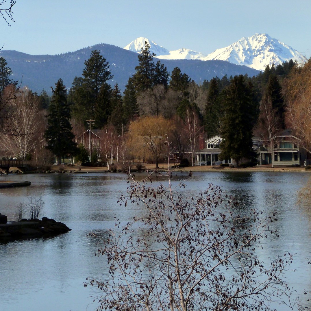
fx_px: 2043
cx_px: 138
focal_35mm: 201
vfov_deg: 8.7
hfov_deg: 8.7
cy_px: 155
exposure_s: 1/800
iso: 160
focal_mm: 30.7
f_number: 5.6
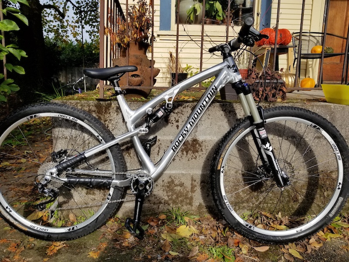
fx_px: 262
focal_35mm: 26
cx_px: 174
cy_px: 131
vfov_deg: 53.1
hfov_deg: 67.3
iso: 50
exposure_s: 1/3205
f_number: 1.7
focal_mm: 4.25
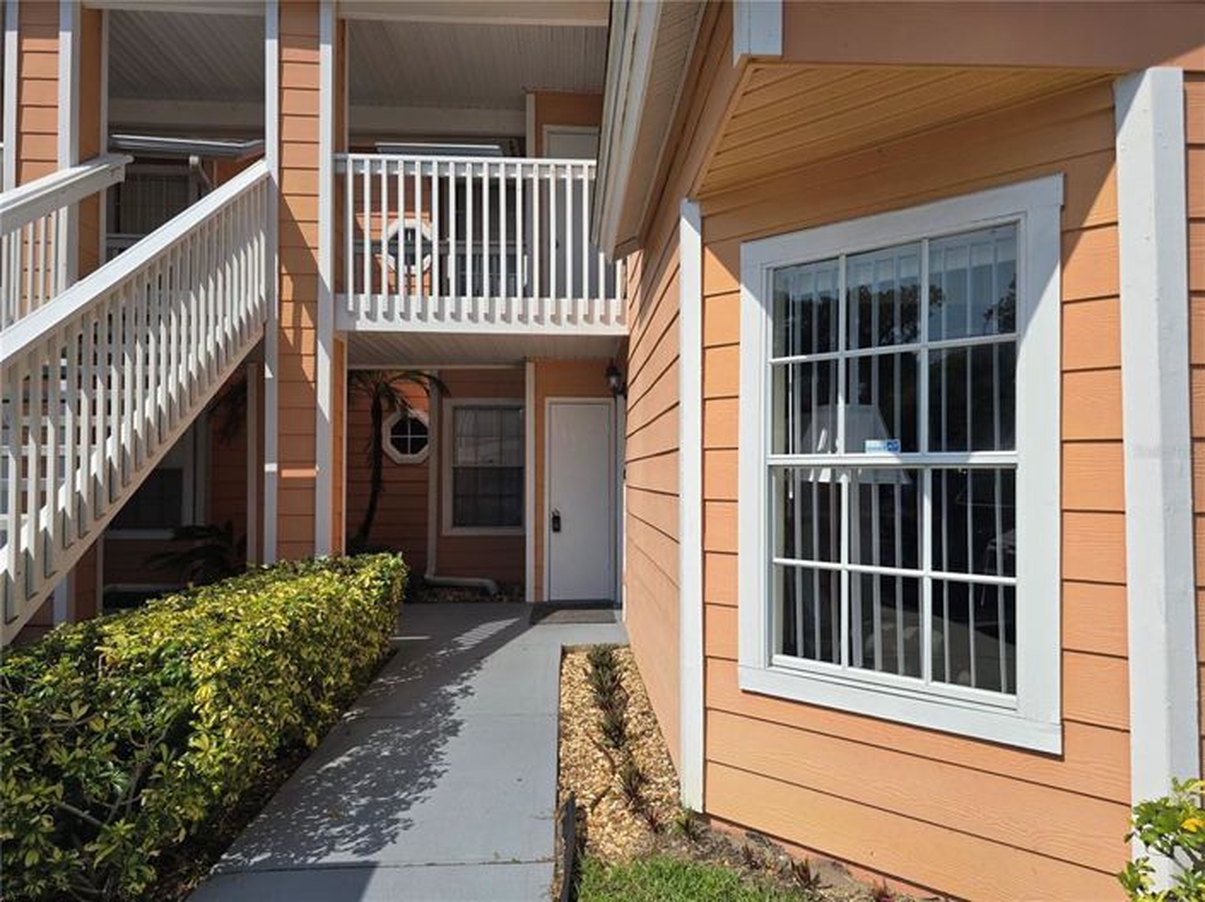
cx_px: 602
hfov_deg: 74.0
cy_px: 451
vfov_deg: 58.8
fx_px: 800
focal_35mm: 23
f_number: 1.7
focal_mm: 6.3
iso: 12
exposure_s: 1/1279
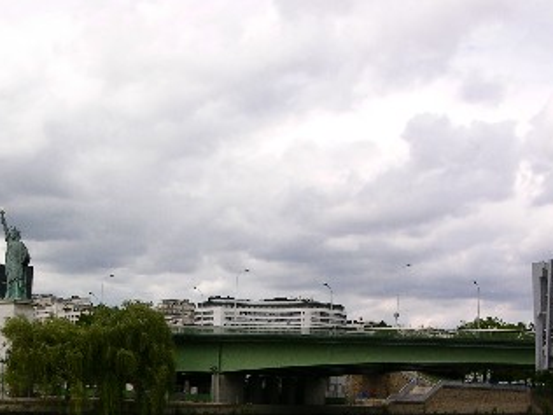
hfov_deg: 29.8
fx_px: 1038
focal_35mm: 65
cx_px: 223
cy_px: 354
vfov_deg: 22.2
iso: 50
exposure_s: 1/178
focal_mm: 8.9
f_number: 8
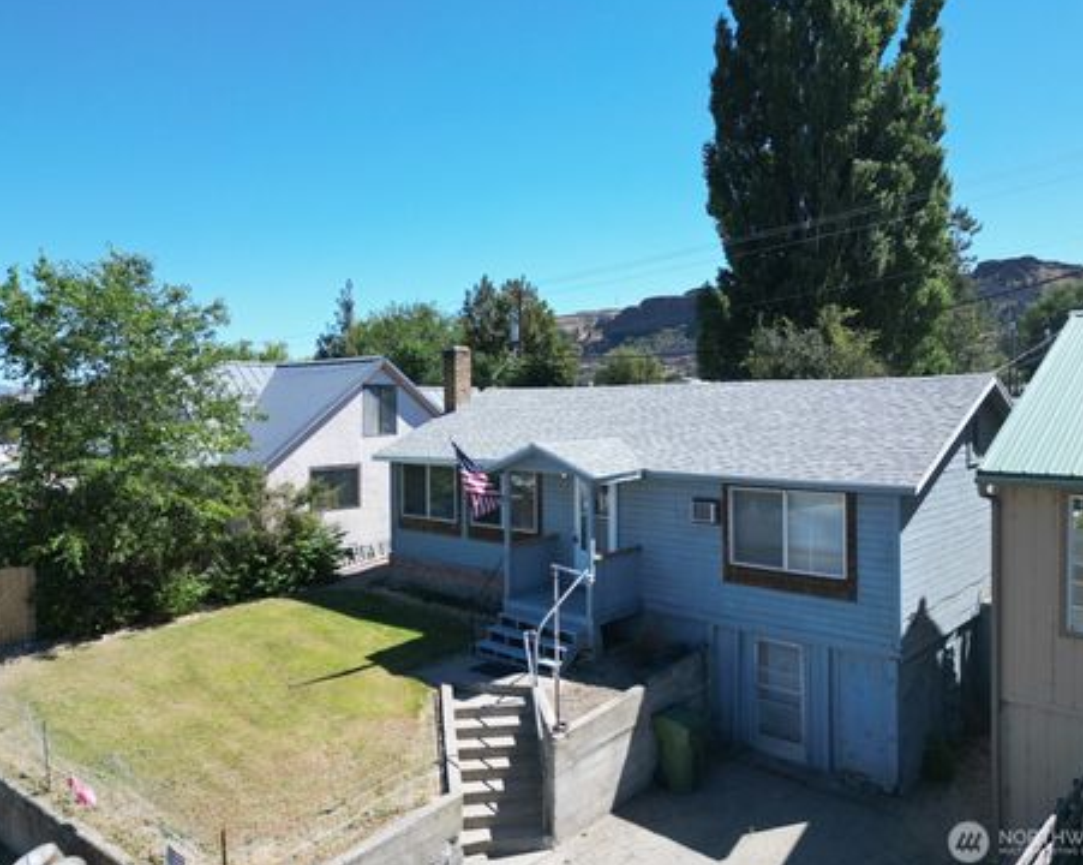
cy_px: 422
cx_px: 543
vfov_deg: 54.9
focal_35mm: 26
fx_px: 833
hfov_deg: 66.1
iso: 130
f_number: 1.7
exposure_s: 1/2000
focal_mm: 6.72
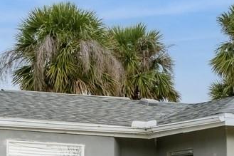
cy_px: 271
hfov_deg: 14.5
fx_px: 916
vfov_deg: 9.3
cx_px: 80
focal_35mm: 141
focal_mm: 29
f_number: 8
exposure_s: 1/160
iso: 200
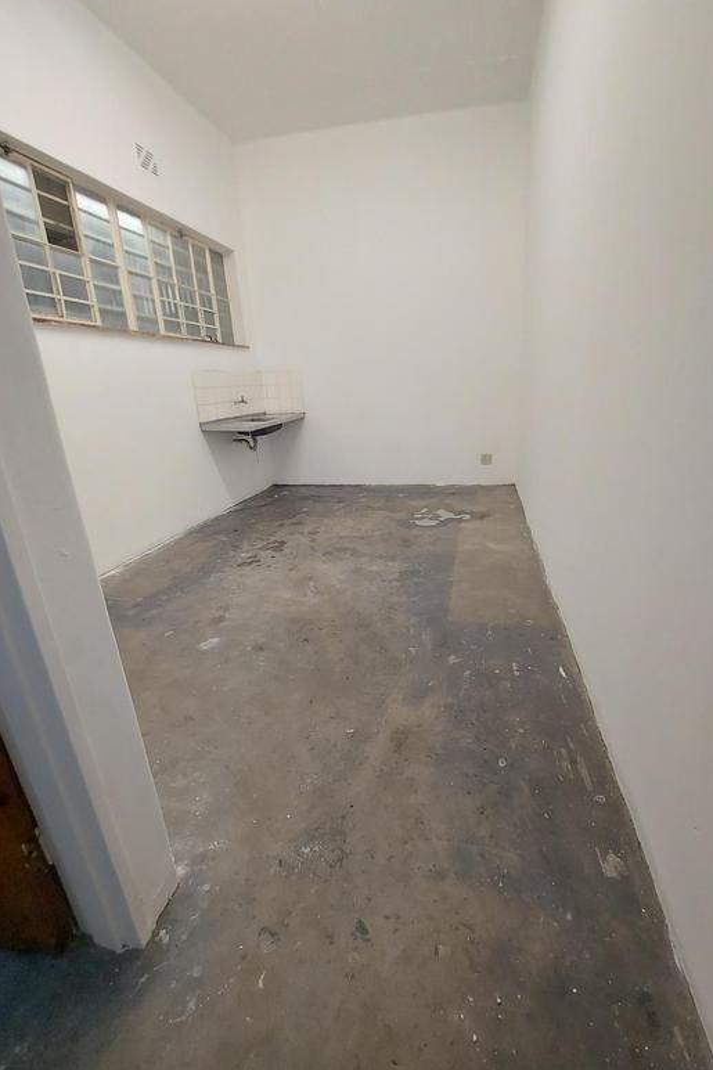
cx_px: 392
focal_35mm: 14
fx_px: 416
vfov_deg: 104.2
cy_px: 519
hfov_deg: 80.9
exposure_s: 1/33
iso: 320
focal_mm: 1.74
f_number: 2.2
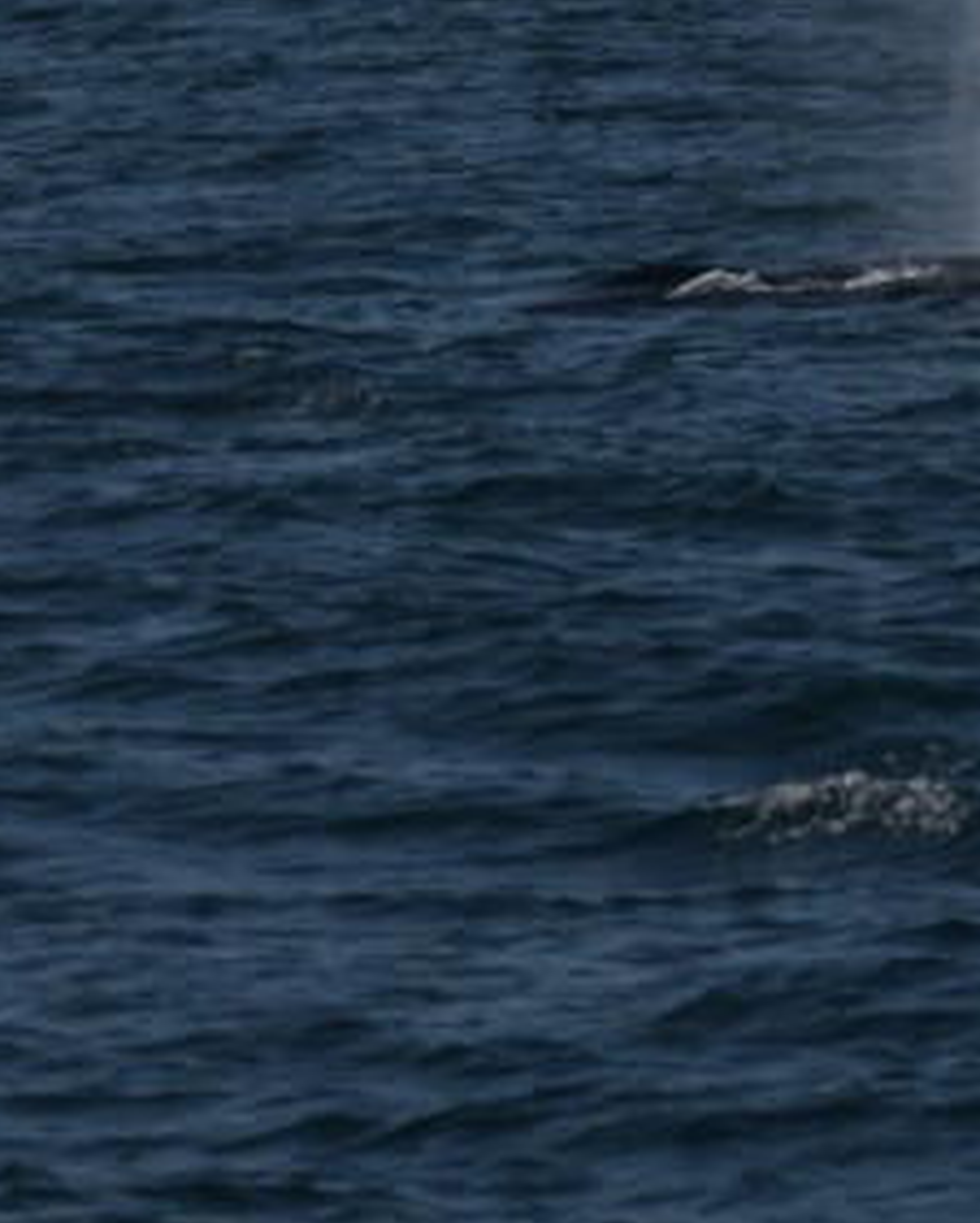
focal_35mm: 944
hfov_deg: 1.6
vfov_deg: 2.0
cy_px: 22
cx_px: 1071
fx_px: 34181
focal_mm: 175
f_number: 7.1
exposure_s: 1/4000
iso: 200
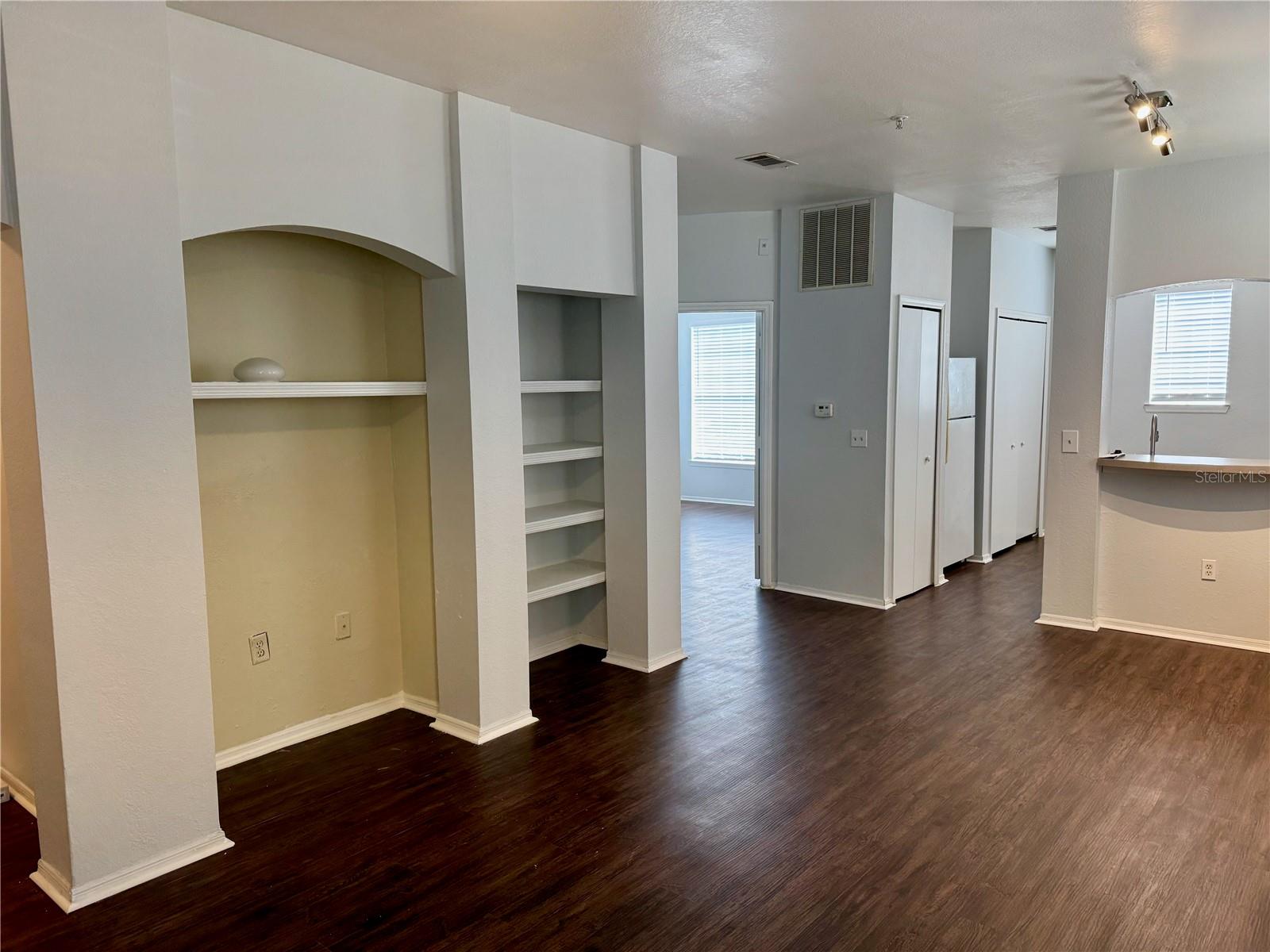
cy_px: 476
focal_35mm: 24
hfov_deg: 71.6
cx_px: 635
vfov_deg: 56.8
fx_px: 881
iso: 200
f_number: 1.78
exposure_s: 1/120
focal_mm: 6.76
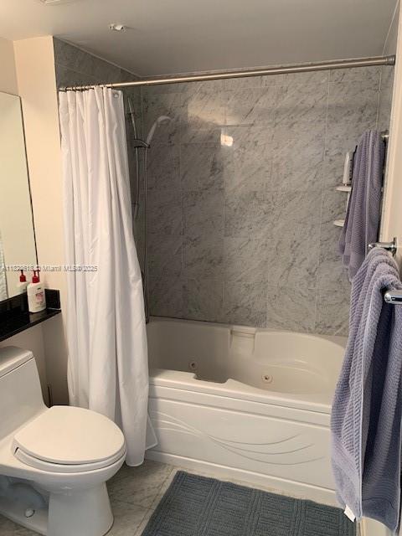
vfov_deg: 67.3
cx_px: 201
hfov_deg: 53.1
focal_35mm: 26
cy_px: 268
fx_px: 403
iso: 80
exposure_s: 1/60
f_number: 1.8
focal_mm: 4.25
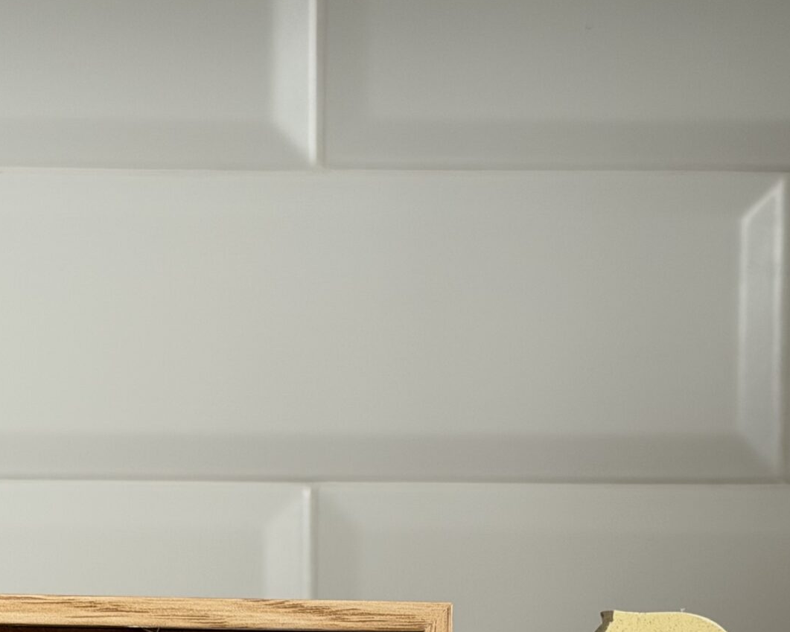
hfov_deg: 17.0
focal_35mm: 113
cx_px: 378
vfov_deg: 13.2
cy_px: 825
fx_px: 2642
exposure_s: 1/121
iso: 64
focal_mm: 6.76
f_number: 1.78
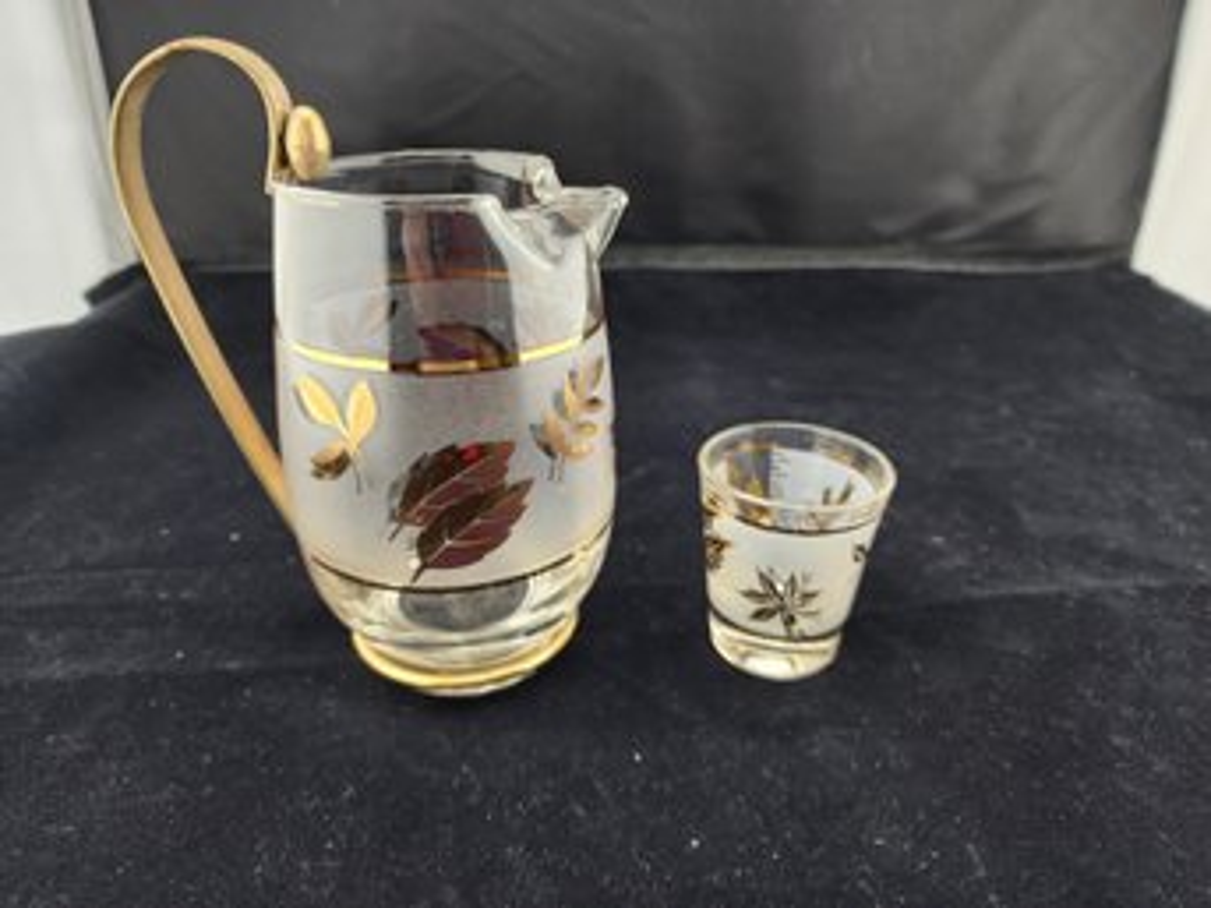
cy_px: 454
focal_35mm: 23
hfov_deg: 73.9
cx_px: 606
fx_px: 804
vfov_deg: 58.8
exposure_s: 1/180
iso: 80
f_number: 1.8
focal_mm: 6.4
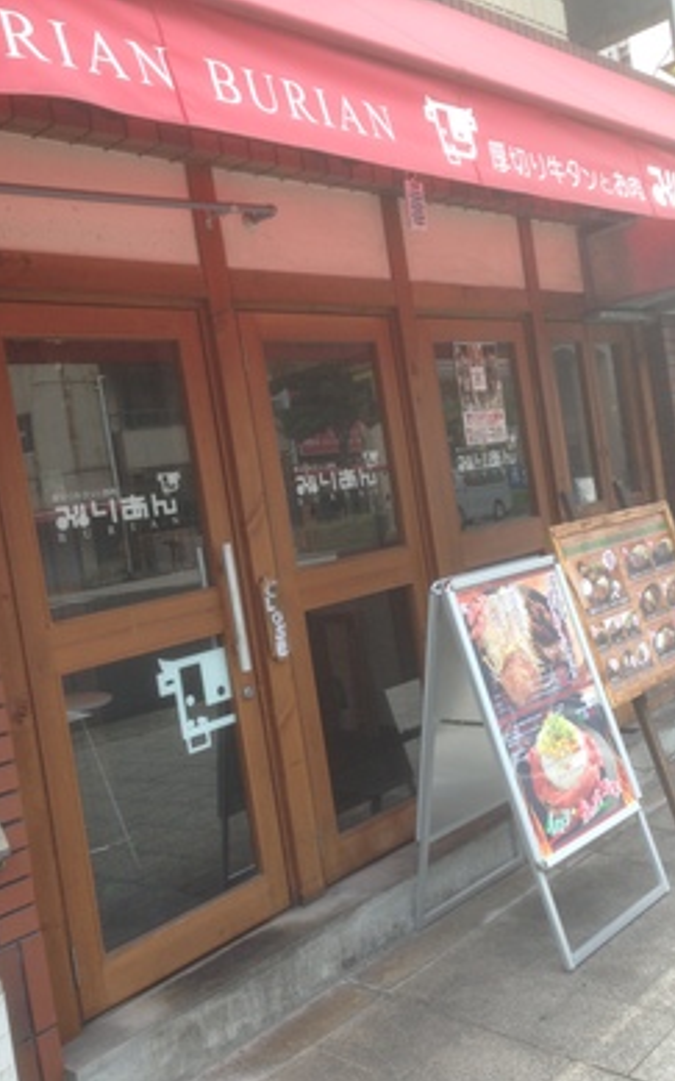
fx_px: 1060
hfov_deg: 35.3
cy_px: 553
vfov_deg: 54.0
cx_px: 322
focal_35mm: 36
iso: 50
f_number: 2.4
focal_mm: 4.12
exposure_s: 1/189
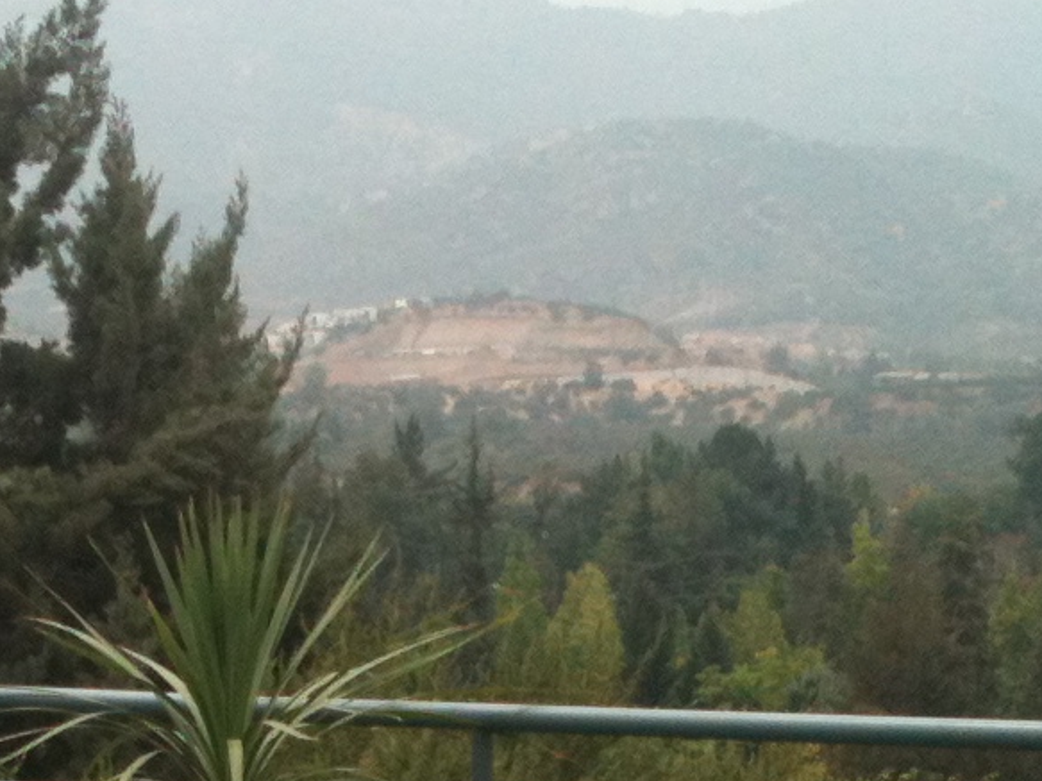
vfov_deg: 11.6
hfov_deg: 16.0
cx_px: 354
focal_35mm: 123
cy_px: 1087
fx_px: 3702
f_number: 2.8
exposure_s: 1/786
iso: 64
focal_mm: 3.85
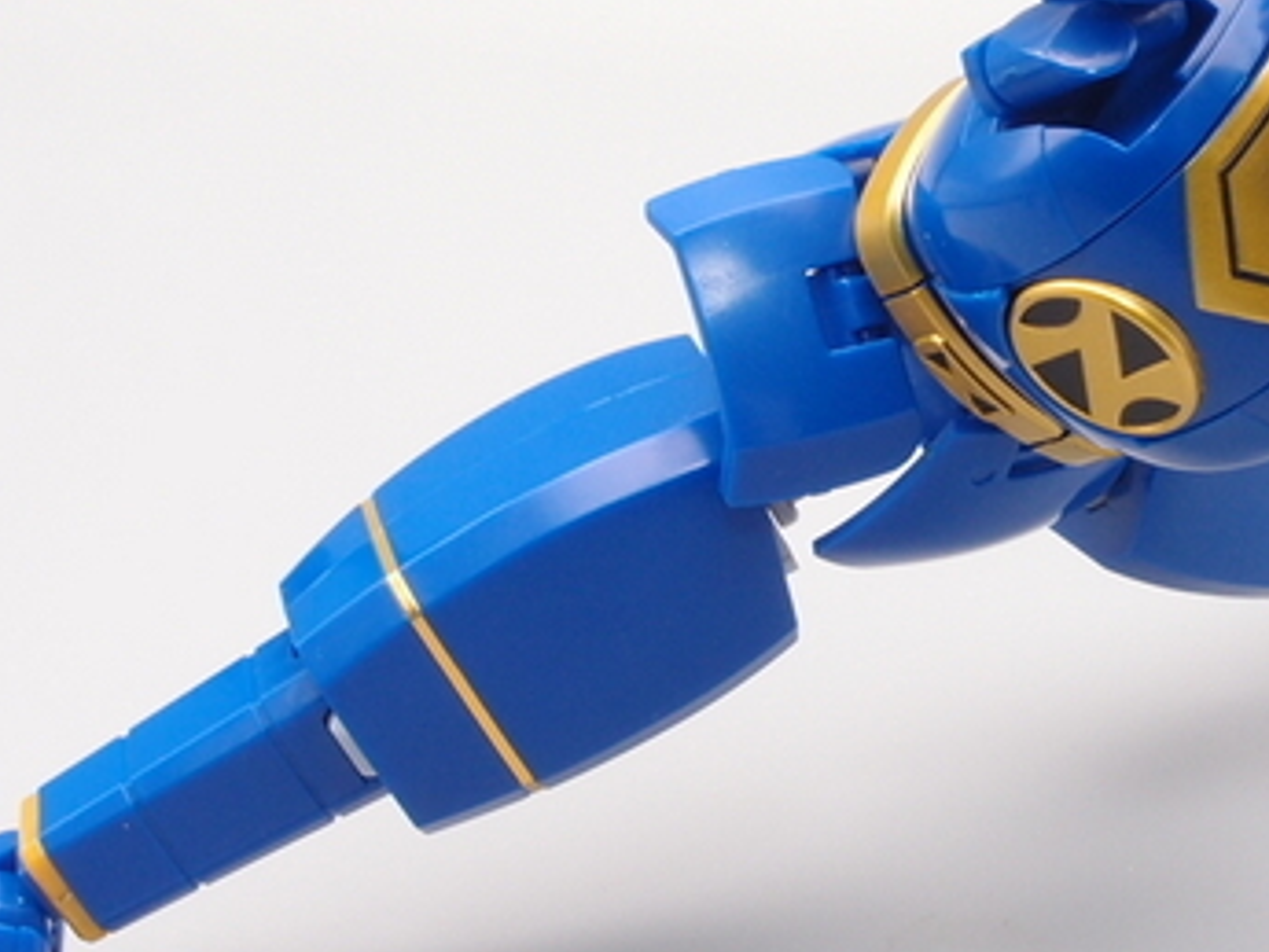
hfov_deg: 20.3
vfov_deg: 15.6
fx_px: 3484
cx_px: 1078
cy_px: 371
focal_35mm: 95
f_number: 8
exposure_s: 1/5
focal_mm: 8.99
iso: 100
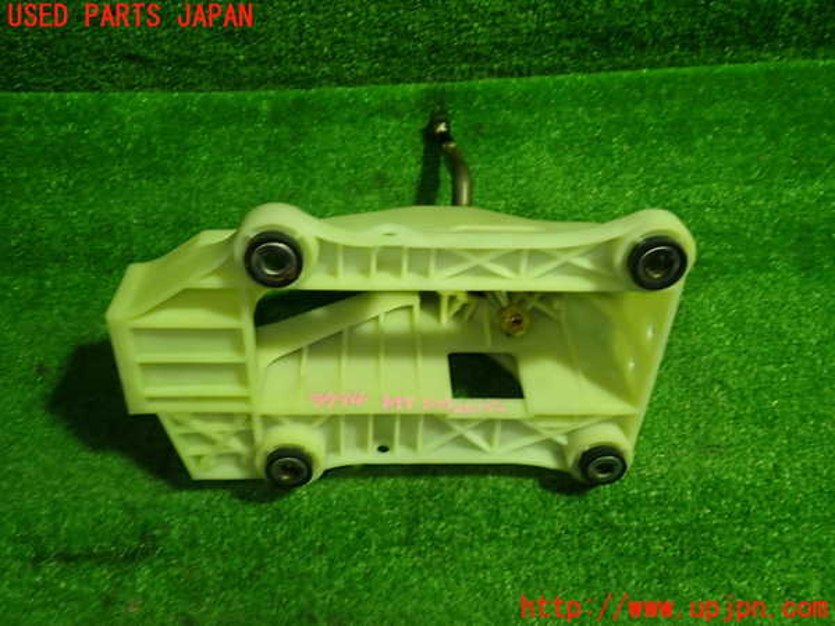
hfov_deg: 60.0
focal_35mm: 30
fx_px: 724
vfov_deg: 46.8
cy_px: 313
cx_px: 418
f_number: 2.3
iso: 200
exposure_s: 1/40
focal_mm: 5.4
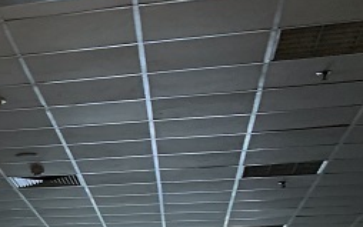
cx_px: -320
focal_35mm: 104
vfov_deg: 11.9
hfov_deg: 16.3
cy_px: 368
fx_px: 1029
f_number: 1.8
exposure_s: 1/60
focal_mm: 4.25
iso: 125
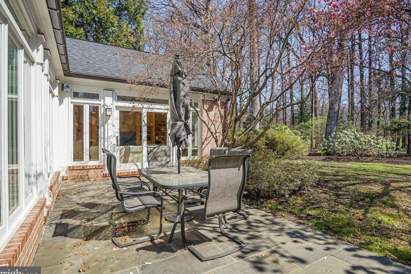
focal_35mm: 17
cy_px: 136
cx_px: 212
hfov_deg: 93.2
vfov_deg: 70.4
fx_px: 194
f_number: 8
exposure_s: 1/800
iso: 640
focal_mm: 16
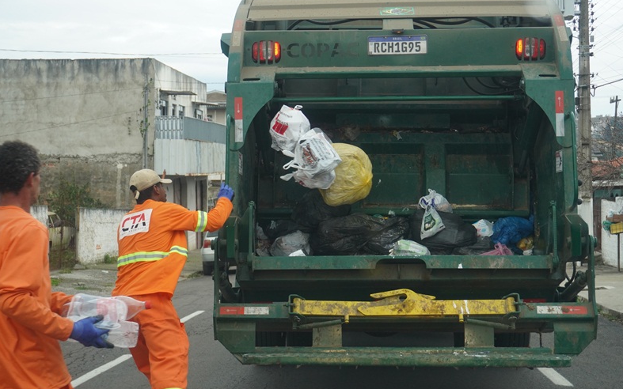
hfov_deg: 35.4
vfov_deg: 22.6
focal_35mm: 58
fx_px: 977
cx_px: 312
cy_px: 200
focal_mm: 37
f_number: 5.6
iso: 500
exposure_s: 1/250
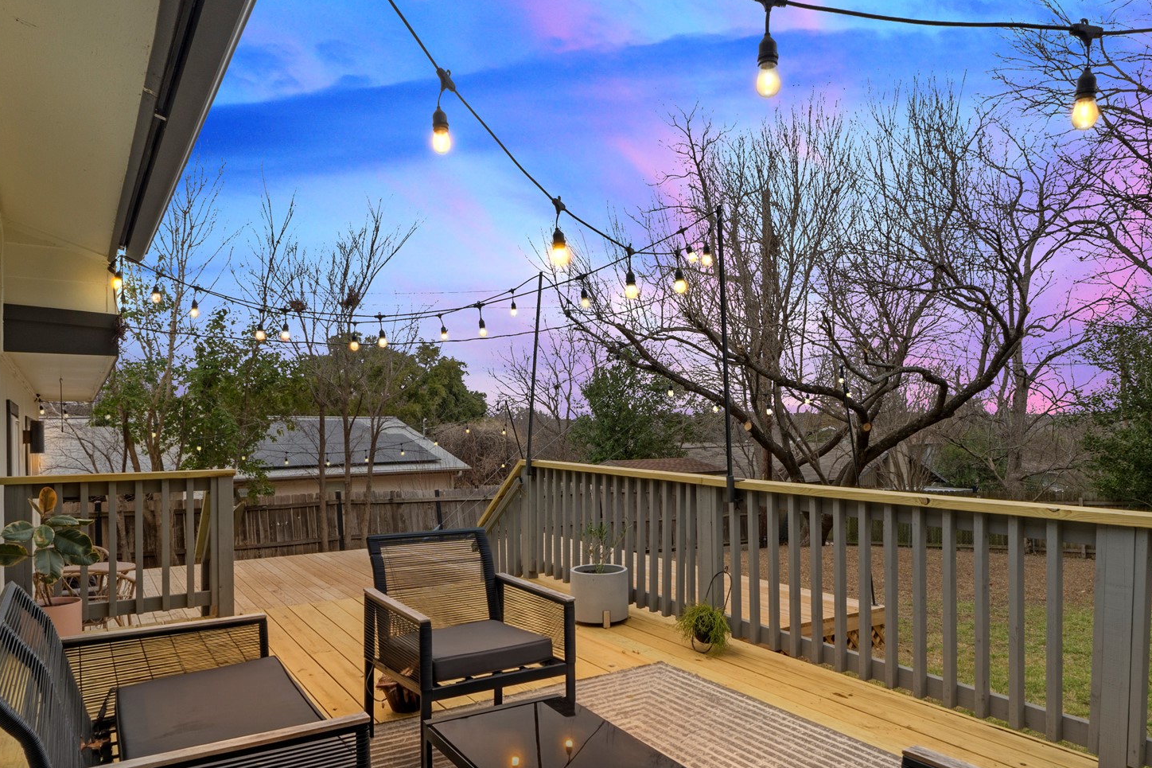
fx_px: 792
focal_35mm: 25
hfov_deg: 72.0
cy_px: 441
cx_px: 611
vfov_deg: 51.5
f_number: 11
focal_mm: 11
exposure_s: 1/10
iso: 250
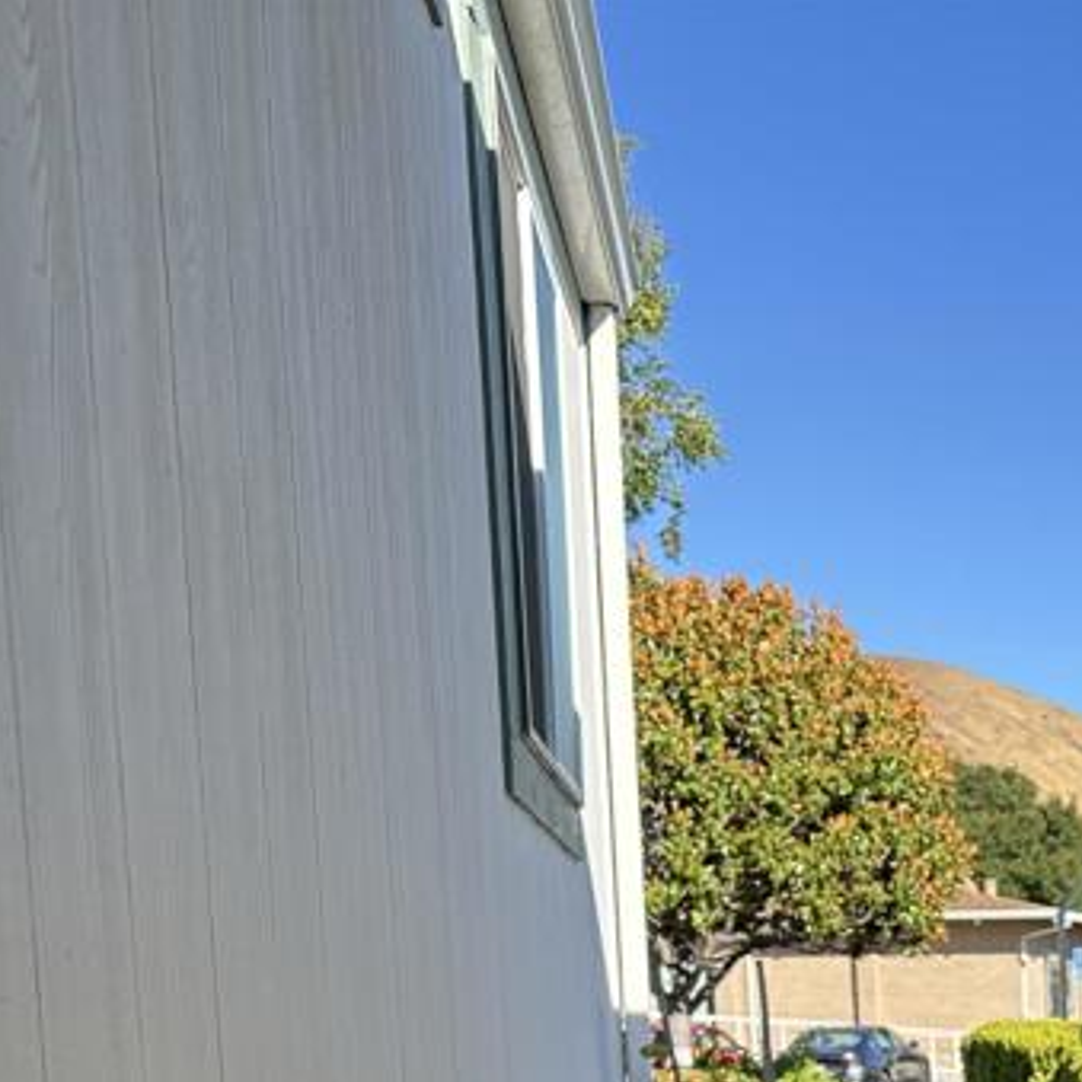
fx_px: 2263
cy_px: 1222
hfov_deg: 23.4
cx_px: 1455
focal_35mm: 64
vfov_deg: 24.8
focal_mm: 6.86
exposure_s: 1/1845
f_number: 1.78
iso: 80
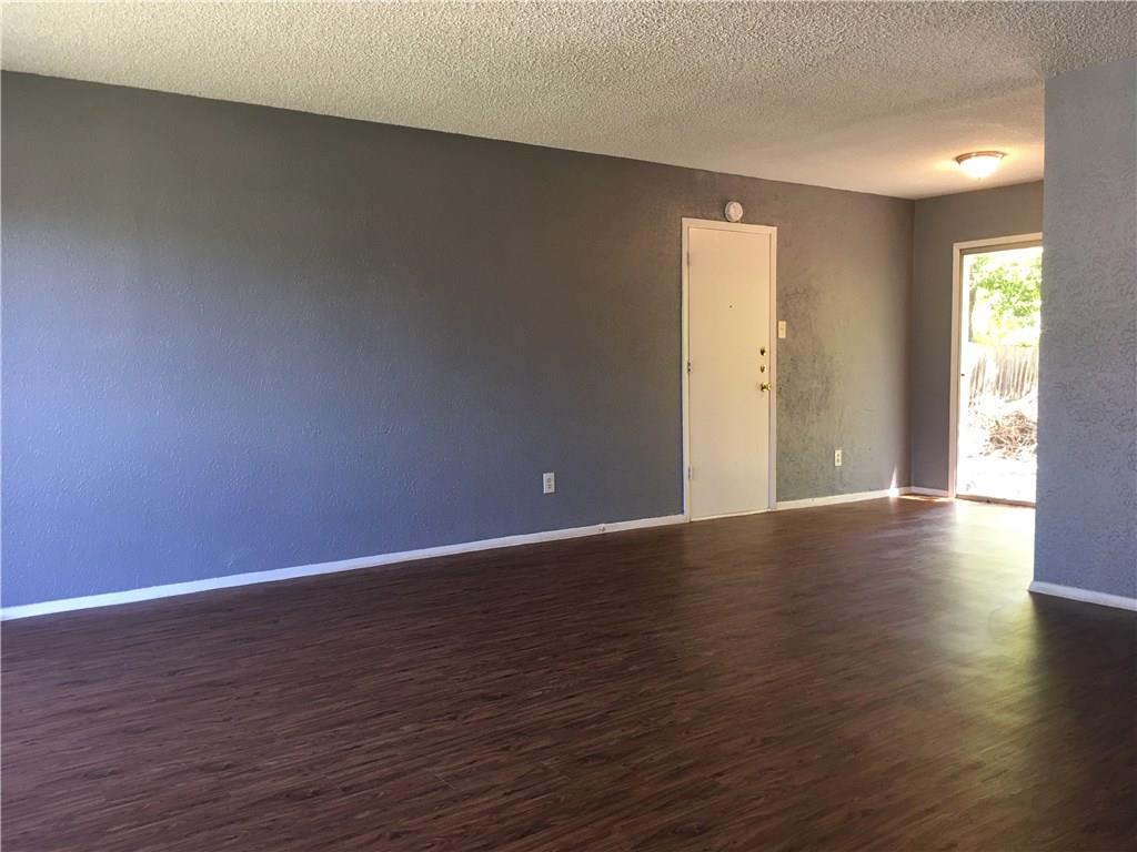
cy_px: 426
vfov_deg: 48.2
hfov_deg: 61.7
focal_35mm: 29
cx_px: 568
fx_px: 953
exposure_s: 1/15
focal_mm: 4.15
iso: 32
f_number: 2.2
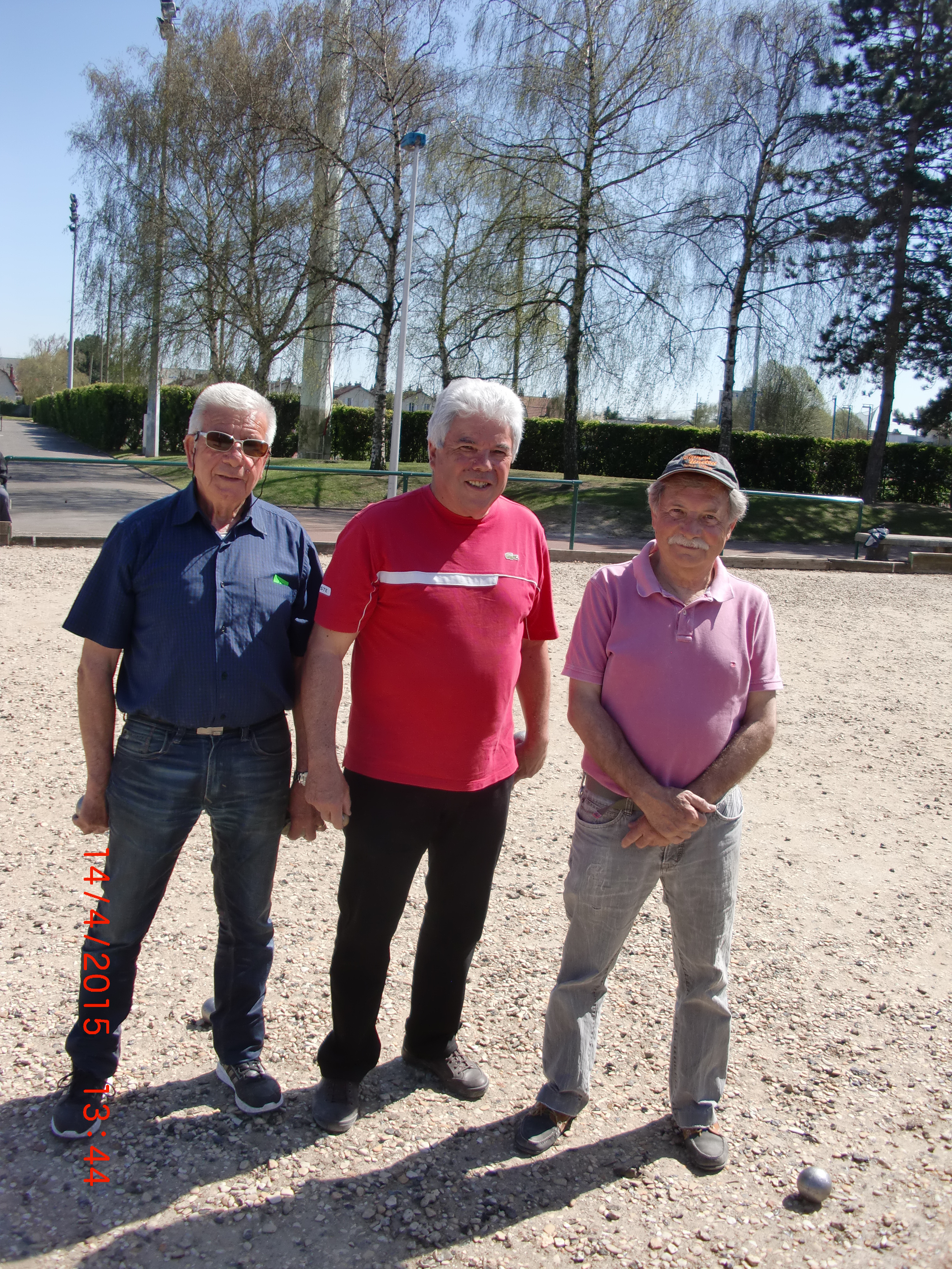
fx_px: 1320
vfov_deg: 51.4
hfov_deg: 39.7
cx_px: 476
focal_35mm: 36
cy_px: 634
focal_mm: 6.3
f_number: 2.8
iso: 64
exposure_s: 1/800
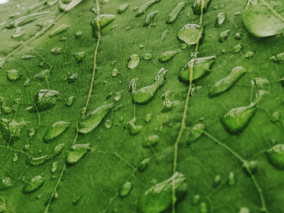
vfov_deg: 22.9
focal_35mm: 64
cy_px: 106
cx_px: 142
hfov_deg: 30.3
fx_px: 525
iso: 50
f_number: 2.2
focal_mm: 2.26
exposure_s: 1/204
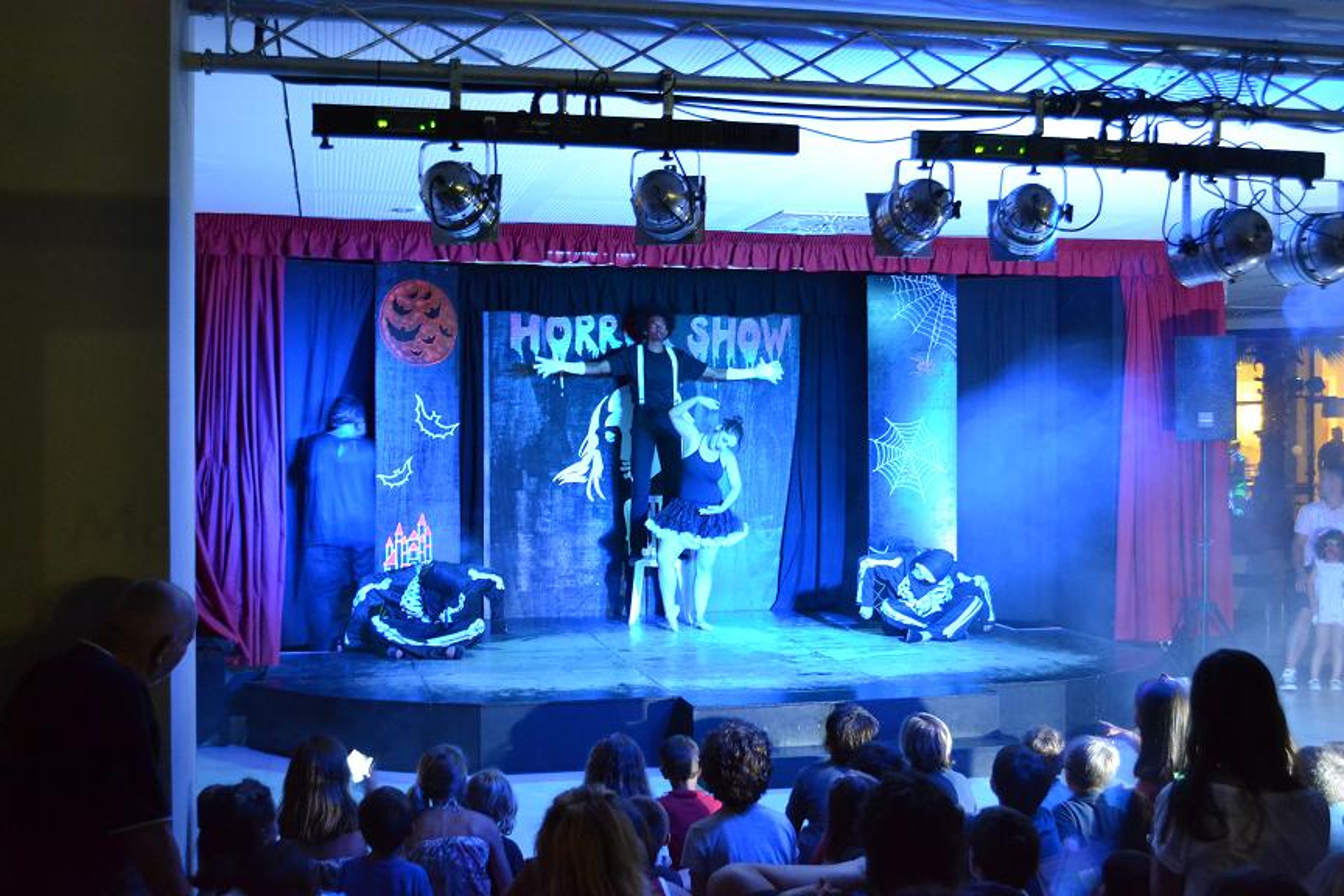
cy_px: 448
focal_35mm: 39
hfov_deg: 49.6
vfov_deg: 34.2
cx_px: 672
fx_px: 1456
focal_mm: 26
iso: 3200
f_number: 4.2
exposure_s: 1/2
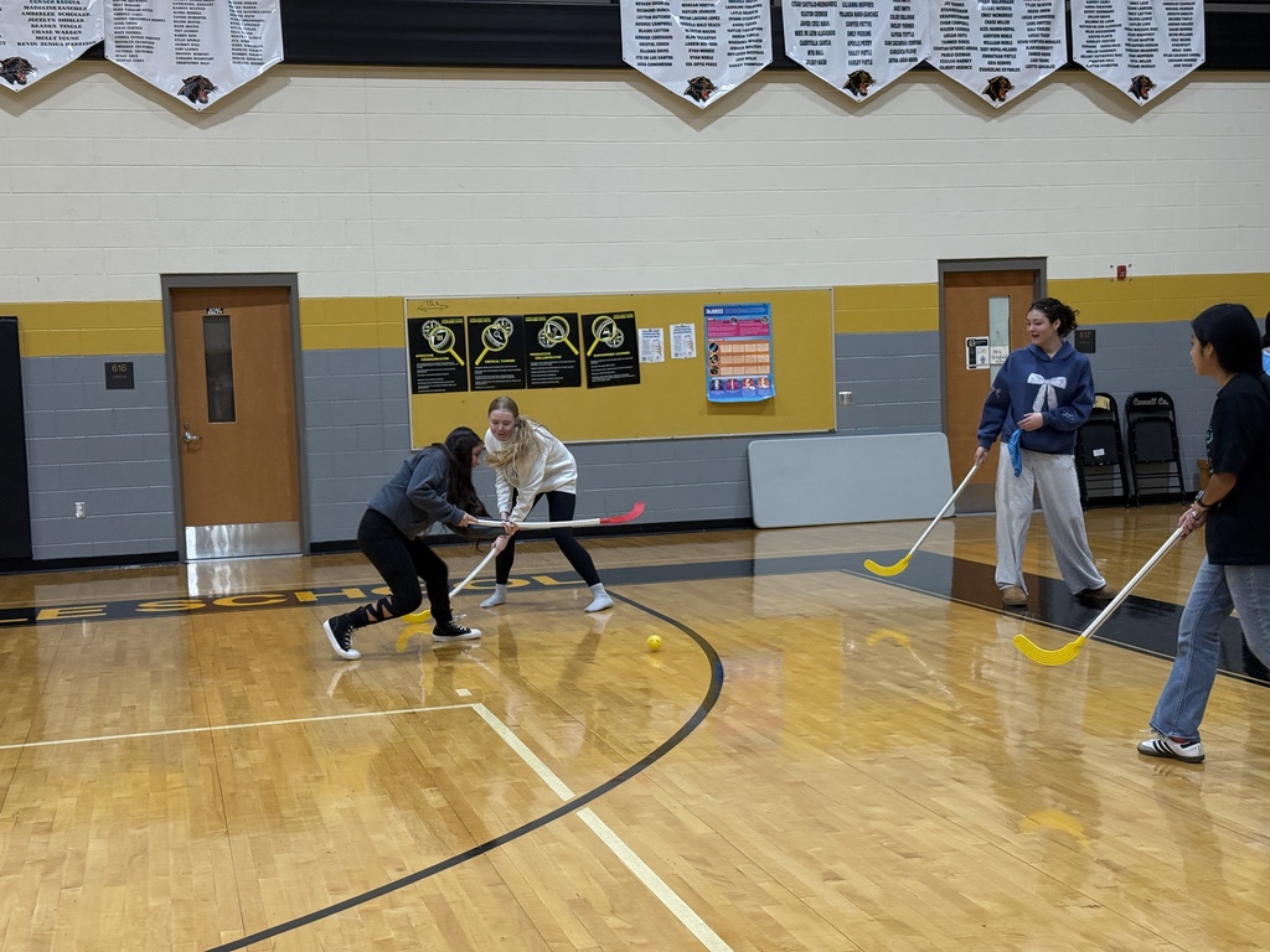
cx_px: 635
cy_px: 476
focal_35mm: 48
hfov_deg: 39.7
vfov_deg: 30.3
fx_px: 1761
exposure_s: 1/209
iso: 125
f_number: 1.78
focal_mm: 6.76
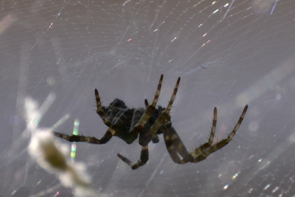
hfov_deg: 3.7
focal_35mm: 559
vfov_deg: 2.5
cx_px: 127
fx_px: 4584
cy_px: 139
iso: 200
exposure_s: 1/200
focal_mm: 250
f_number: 11
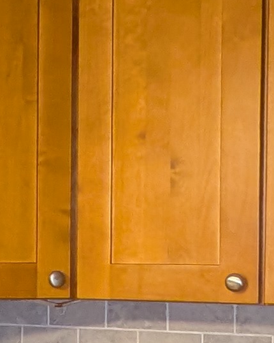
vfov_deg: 21.2
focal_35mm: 89
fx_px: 903
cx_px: -132
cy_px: 274
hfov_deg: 15.9
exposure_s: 1/24
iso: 185
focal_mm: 2.23
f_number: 1.95
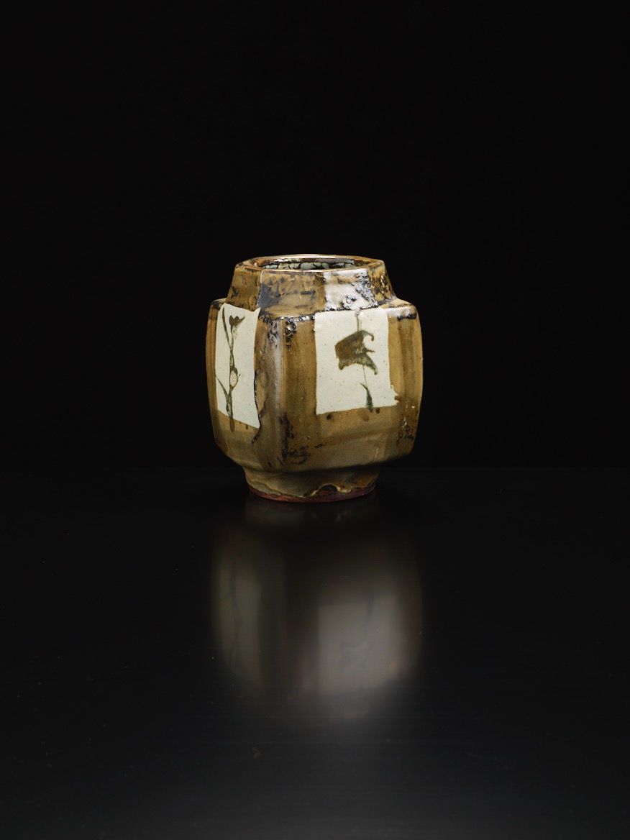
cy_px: 420
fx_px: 2038
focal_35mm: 84
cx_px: 315
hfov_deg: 17.6
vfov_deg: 23.3
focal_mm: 120
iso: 50
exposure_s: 1/250
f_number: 19
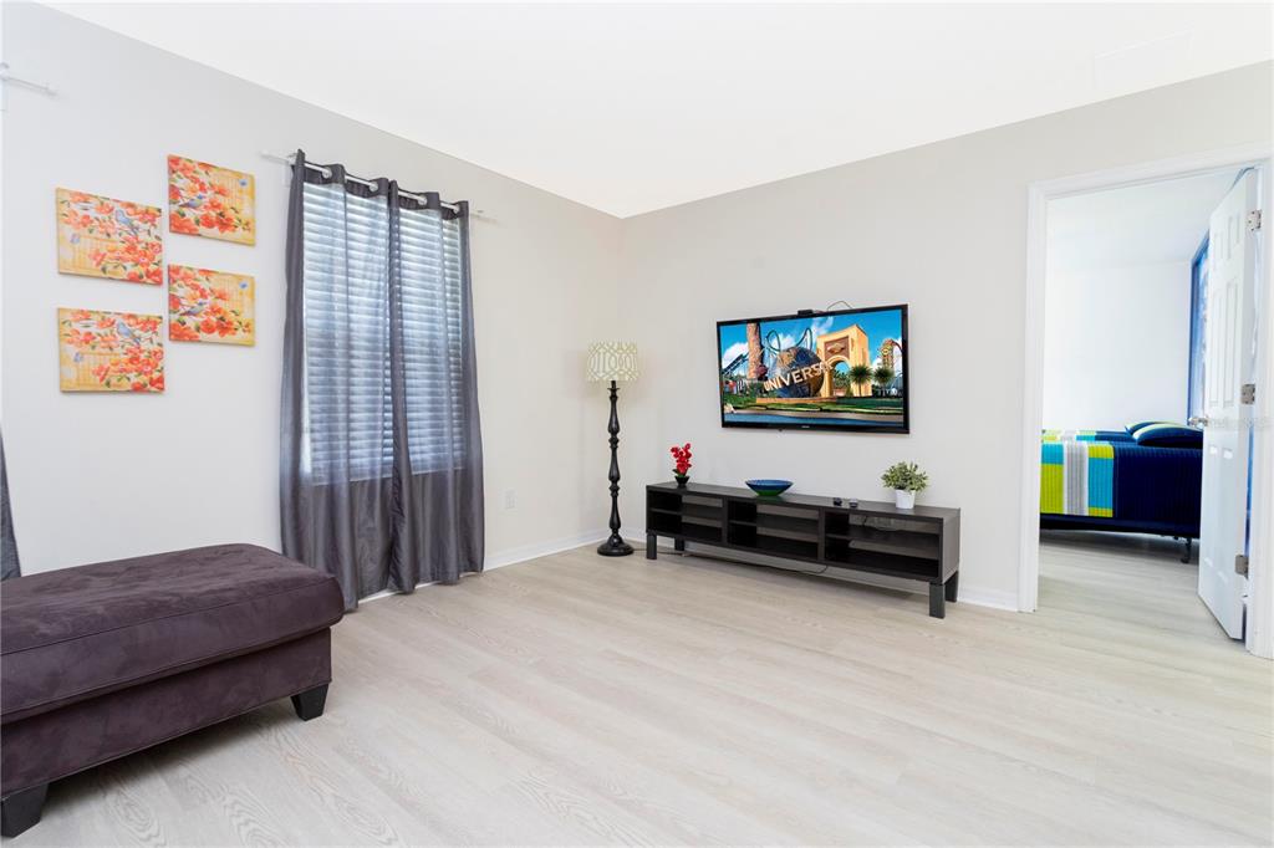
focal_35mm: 17
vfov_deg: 70.4
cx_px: 637
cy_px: 424
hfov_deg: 93.3
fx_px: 601
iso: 1000
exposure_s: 1/10
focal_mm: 17
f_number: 8
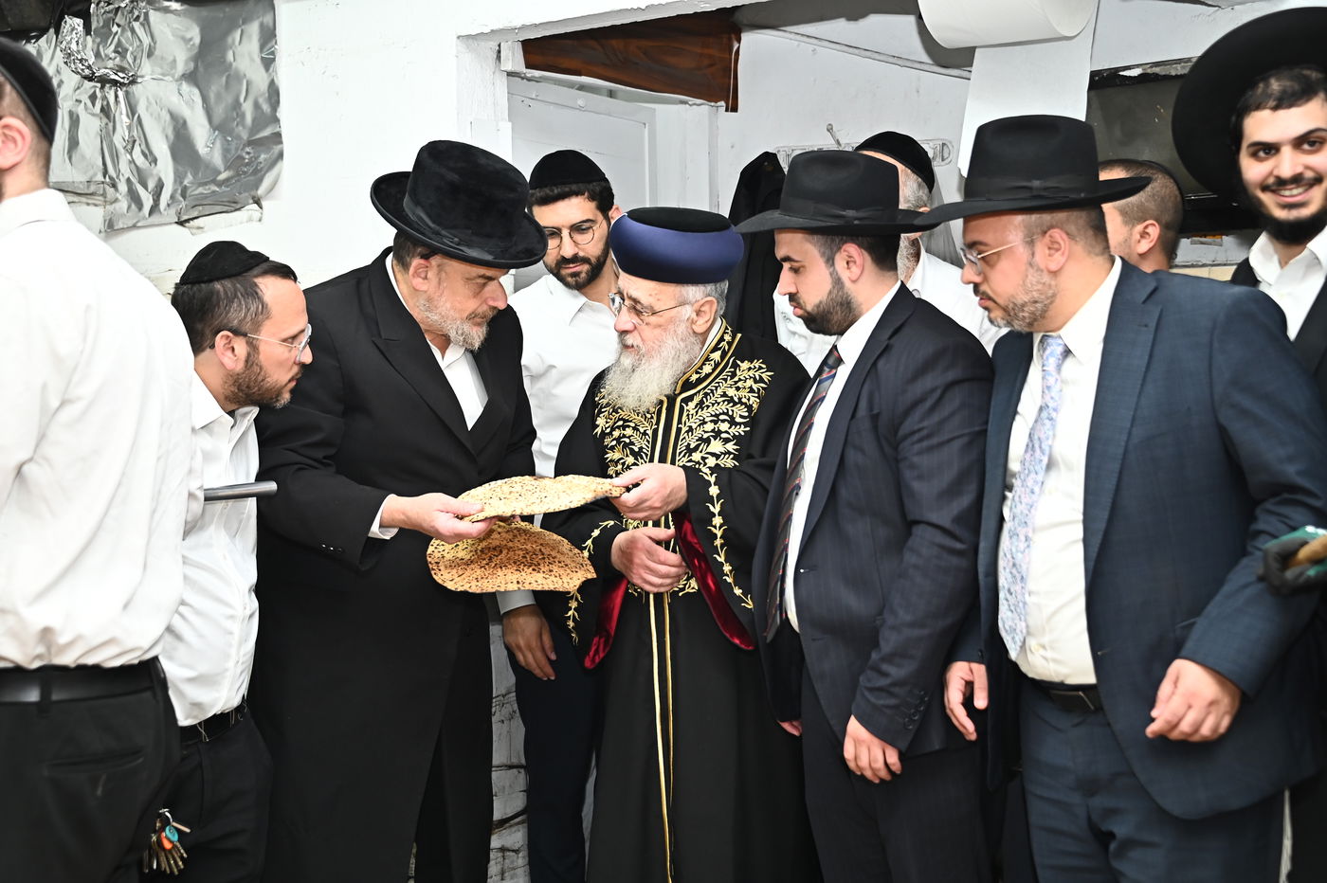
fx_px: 1842
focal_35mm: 50
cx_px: 664
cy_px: 442
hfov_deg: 39.6
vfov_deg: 27.0
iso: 1600
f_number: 4.5
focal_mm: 50
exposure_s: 1/200
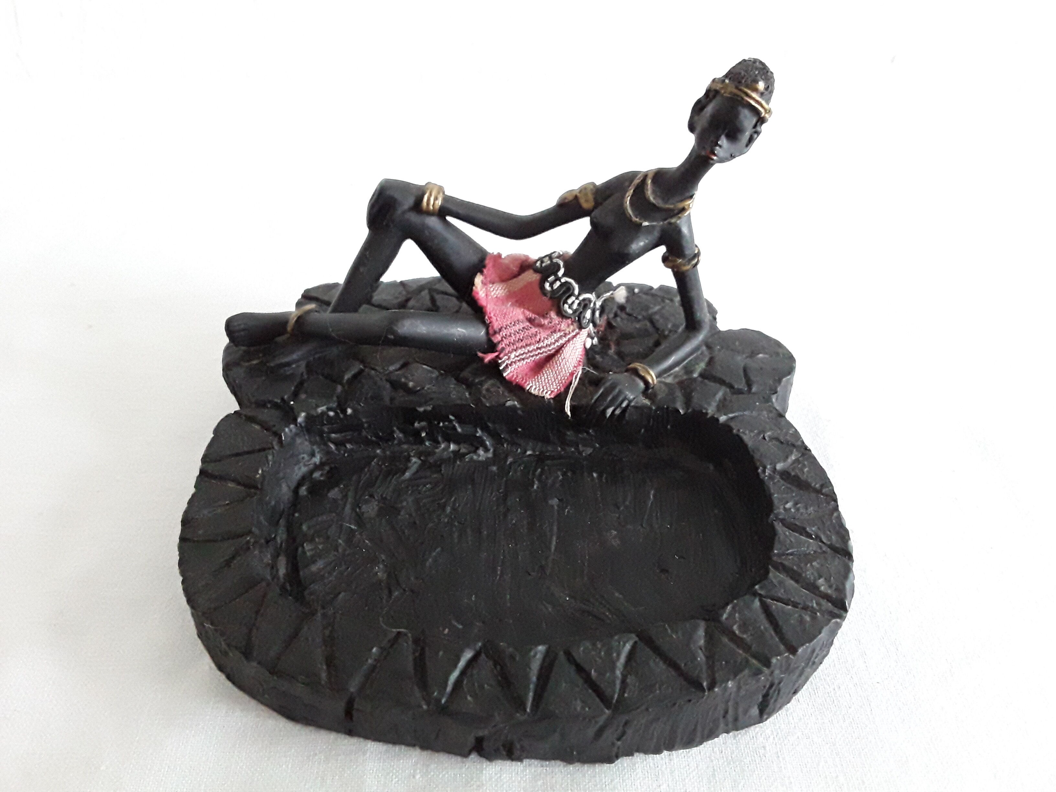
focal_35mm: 27
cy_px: 396
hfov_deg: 65.3
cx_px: 528
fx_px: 824
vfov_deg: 51.4
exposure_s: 1/100
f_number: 1.9
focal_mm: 2.91
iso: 400
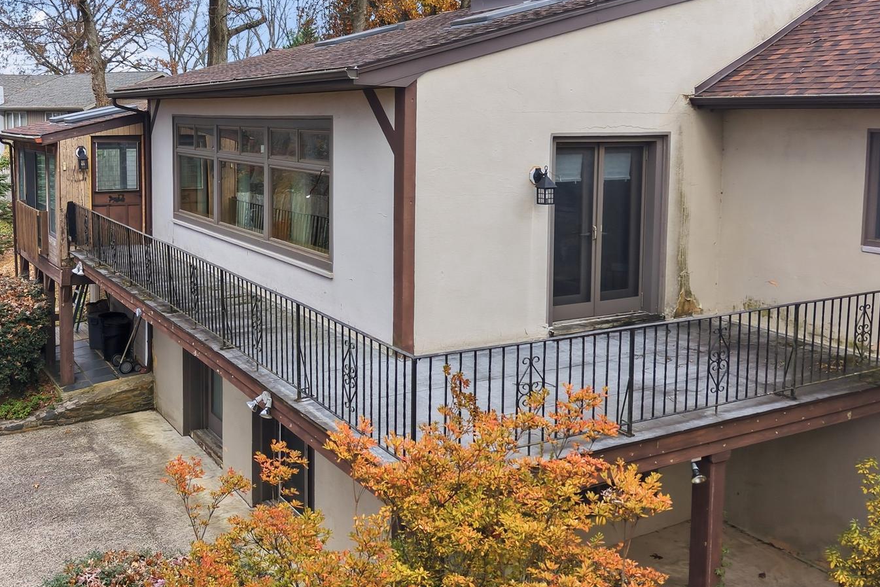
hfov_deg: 50.5
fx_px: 929
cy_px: 192
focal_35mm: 38
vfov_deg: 34.7
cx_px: 366
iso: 410
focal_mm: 8.7
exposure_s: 1/1250
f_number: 1.8
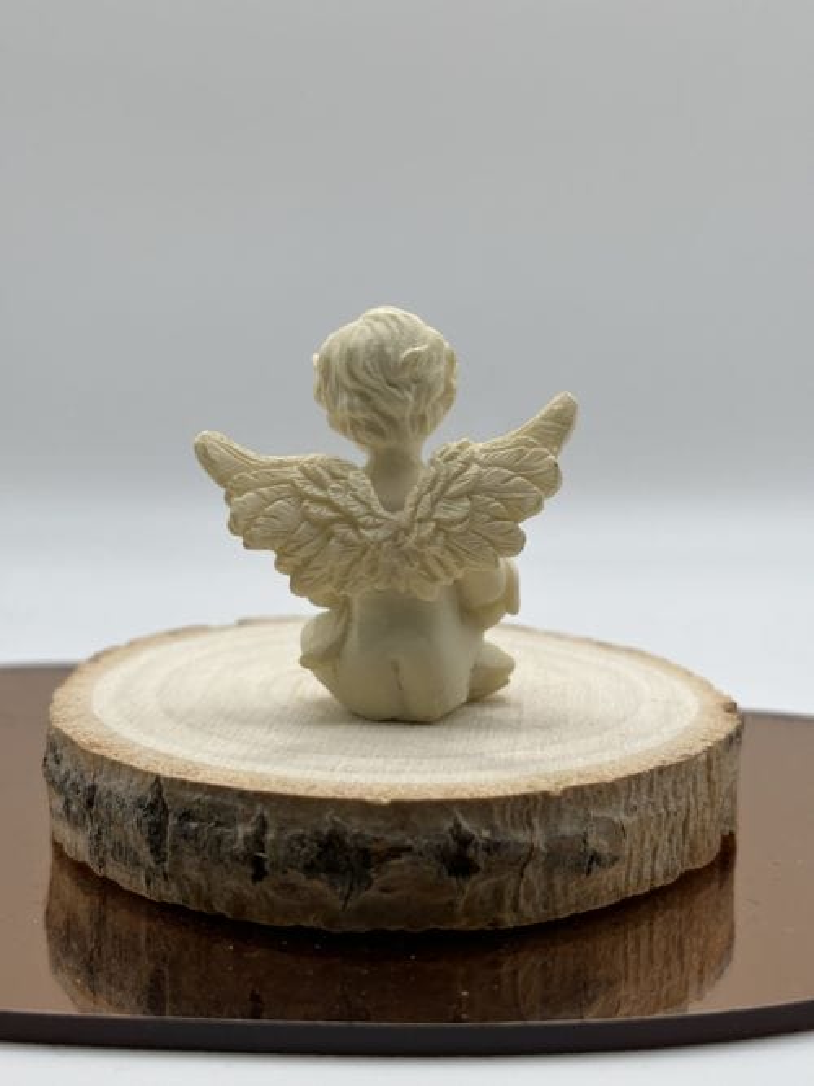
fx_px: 1631
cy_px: 543
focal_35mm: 52
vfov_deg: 36.8
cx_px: 407
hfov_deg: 28.0
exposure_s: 1/388
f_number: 1.6
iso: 32
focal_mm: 5.96
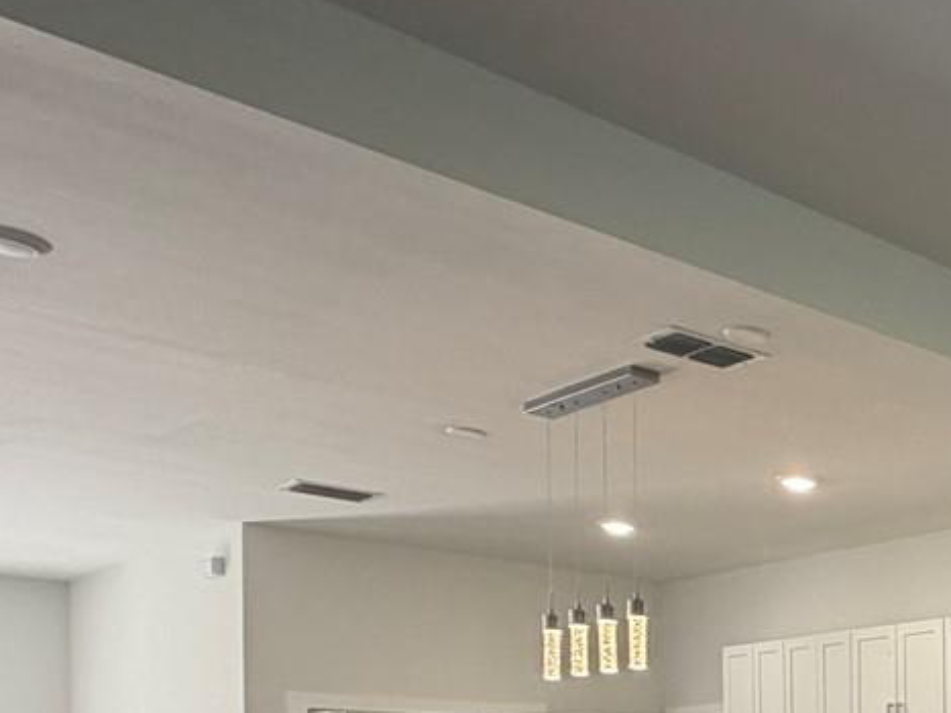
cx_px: 1334
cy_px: 805
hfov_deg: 29.1
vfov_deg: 27.4
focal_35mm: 48
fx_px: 1318
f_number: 2.2
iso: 200
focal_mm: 2.22
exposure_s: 1/120
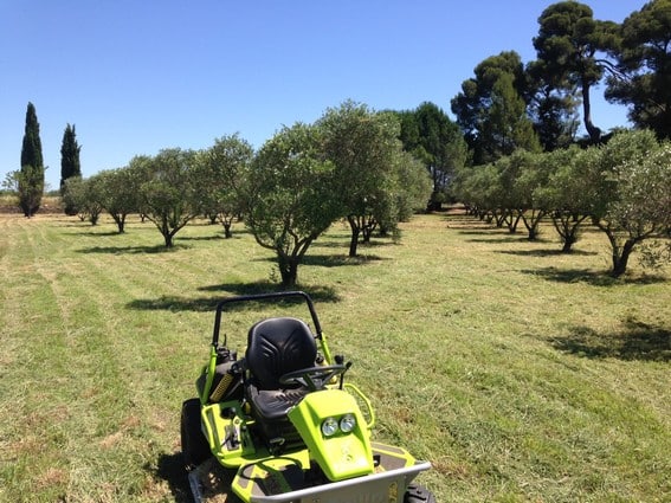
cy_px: 252
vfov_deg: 42.9
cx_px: 336
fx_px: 640
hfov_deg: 55.4
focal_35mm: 33
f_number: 2.4
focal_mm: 4.12
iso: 50
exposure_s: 1/1232
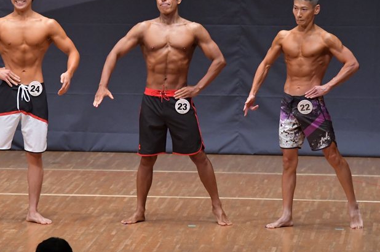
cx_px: 155
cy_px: 113
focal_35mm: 320
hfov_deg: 6.4
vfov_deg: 4.3
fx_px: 3375
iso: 6400
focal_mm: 170
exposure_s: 1/400
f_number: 5.6
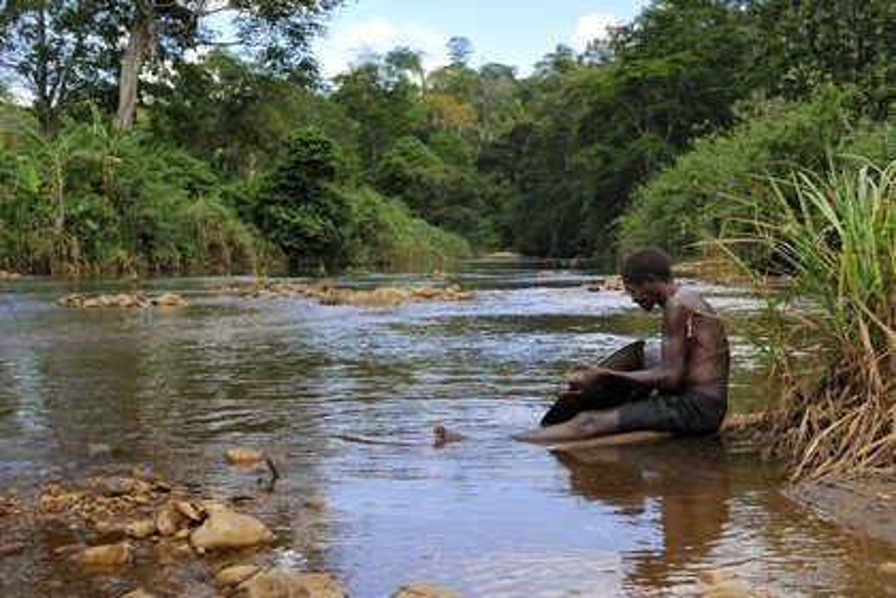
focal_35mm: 48
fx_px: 1195
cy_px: 299
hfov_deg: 41.1
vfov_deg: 28.1
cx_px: 448
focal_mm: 48
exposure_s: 1/160
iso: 400
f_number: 9
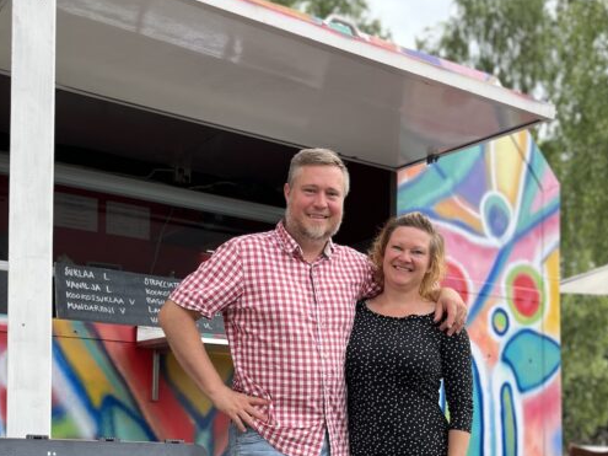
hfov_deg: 38.9
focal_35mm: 49
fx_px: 860
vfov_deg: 28.7
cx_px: 265
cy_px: 396
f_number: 1.6
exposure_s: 1/852
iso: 50
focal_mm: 5.1
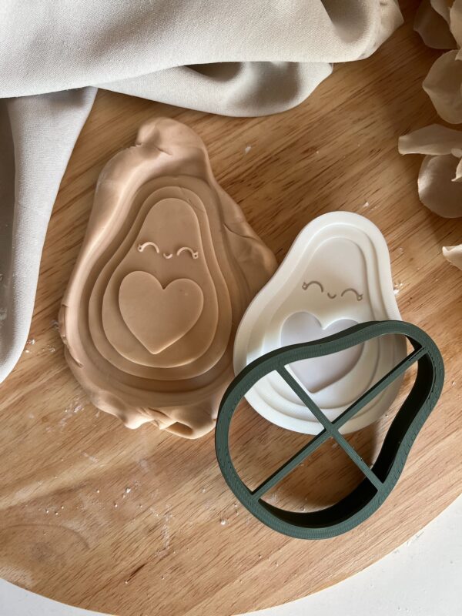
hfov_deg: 53.1
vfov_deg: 67.3
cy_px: 308
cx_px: 231
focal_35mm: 26
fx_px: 463
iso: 80
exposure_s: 1/121
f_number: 1.5
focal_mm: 5.7
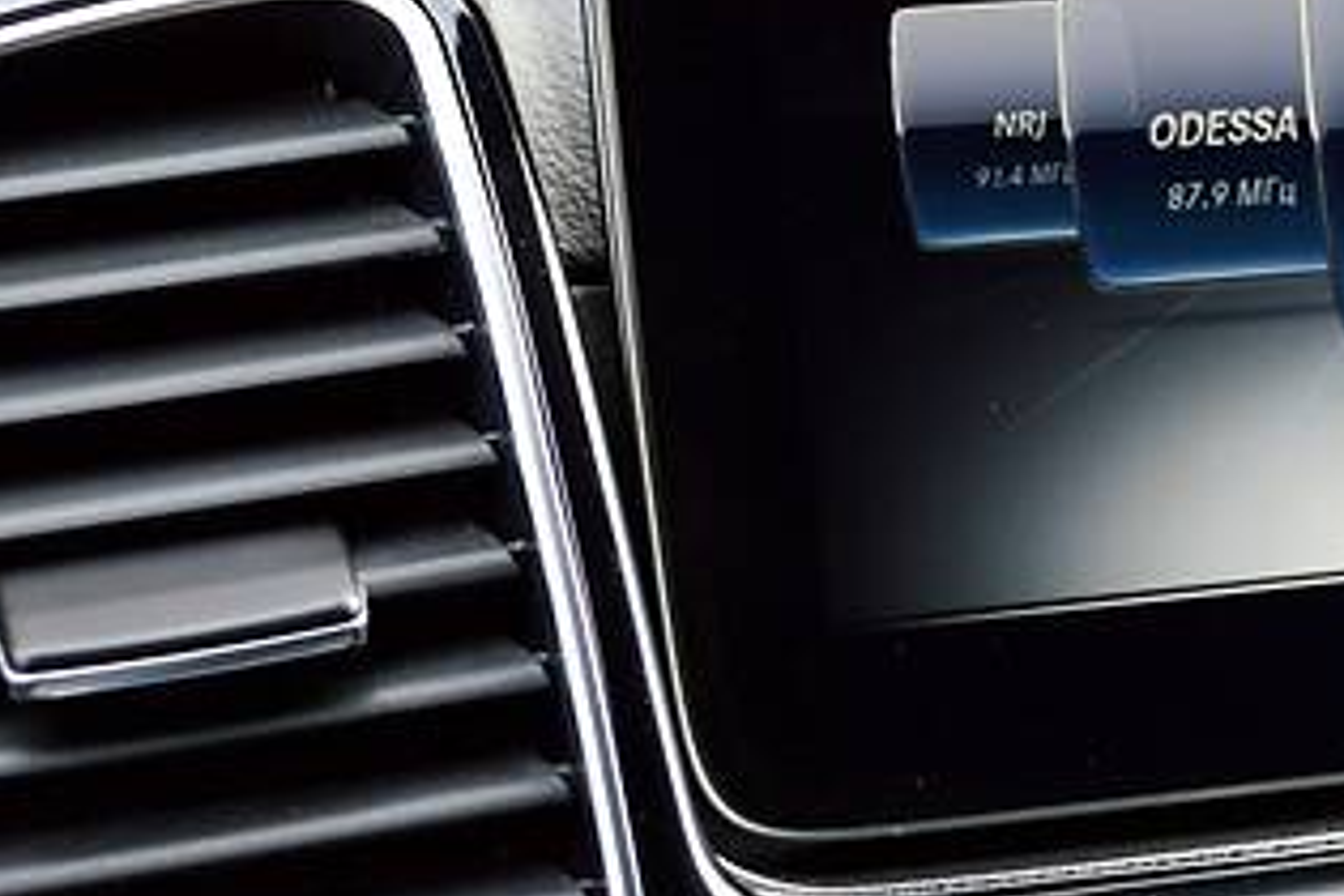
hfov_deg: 15.1
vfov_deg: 10.3
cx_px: 1395
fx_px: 4975
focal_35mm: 133
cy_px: 337
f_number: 5
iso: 400
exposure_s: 1/80
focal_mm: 35
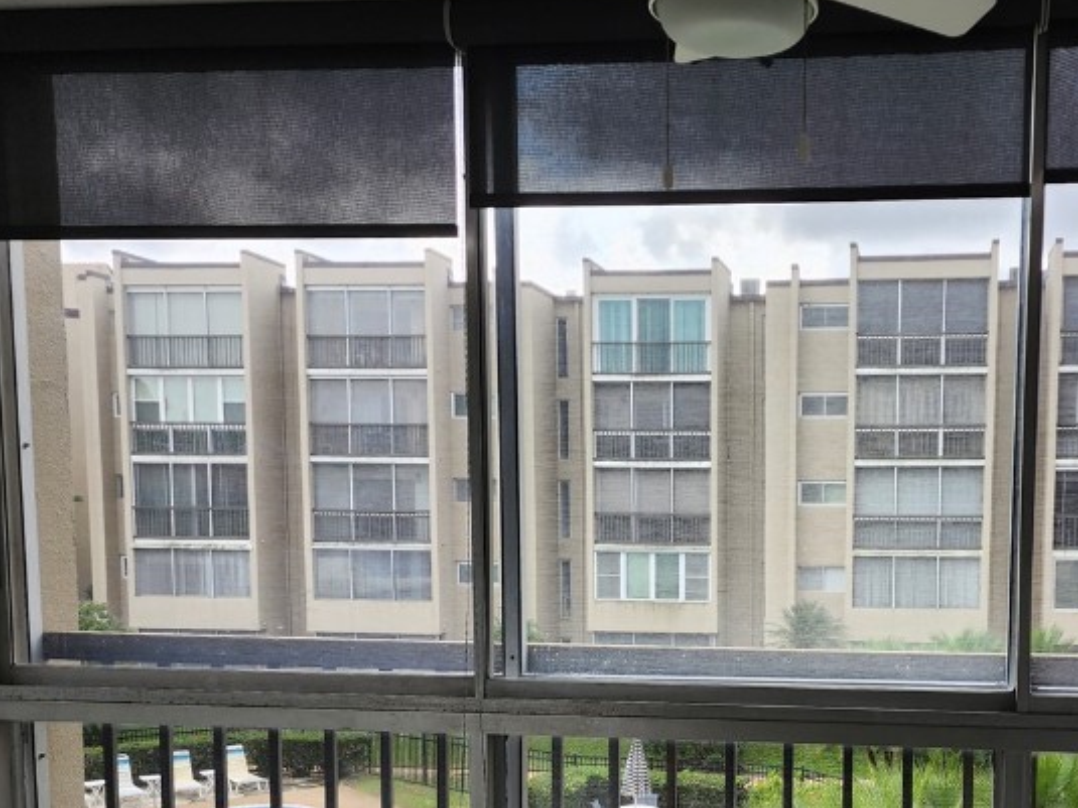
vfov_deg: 32.1
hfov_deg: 41.9
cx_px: 782
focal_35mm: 44
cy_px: 631
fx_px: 1370
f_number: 1.8
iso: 25
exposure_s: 1/180
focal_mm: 6.4
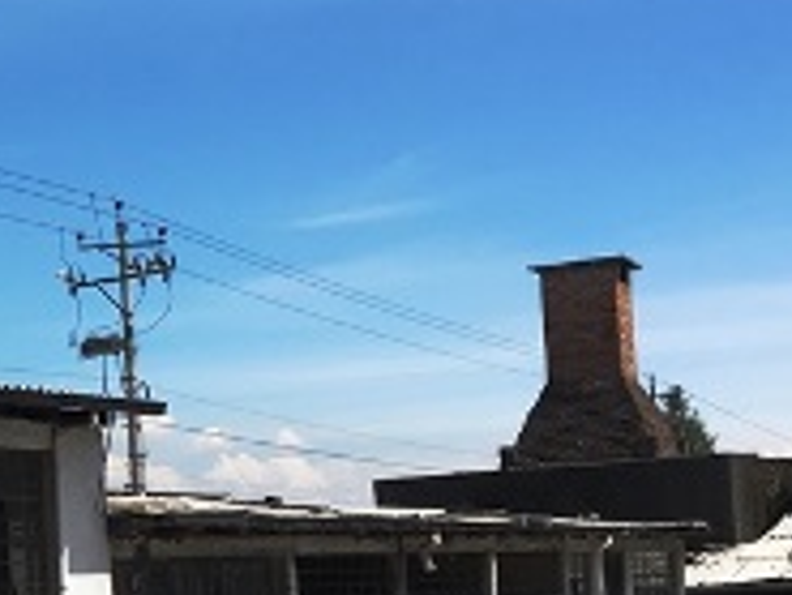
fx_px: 2152
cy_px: 556
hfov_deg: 19.2
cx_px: -253
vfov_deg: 15.5
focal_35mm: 94
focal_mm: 4.15
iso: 25
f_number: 2.2
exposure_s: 1/1672
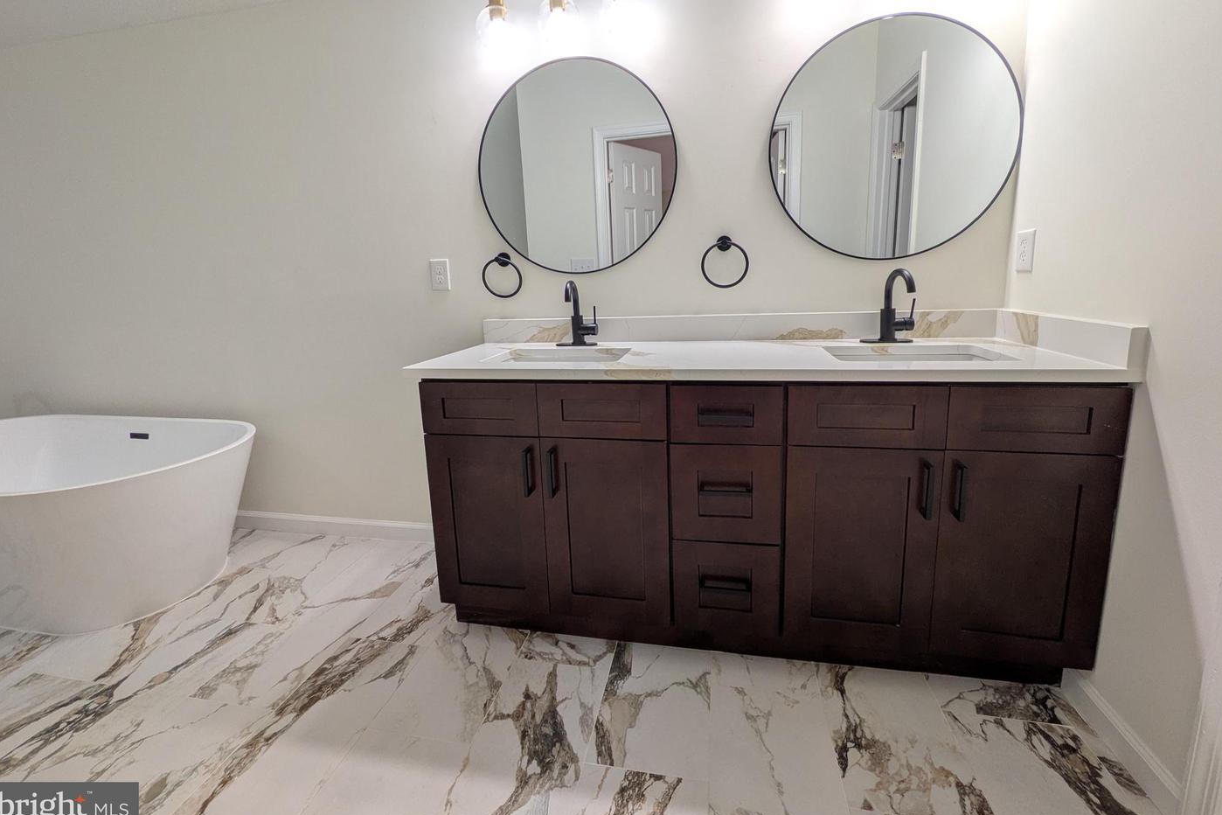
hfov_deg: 100.4
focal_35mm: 15
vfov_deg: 77.0
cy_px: 360
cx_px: 614
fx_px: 509
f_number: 2.2
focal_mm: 1.83
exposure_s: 1/107
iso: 54
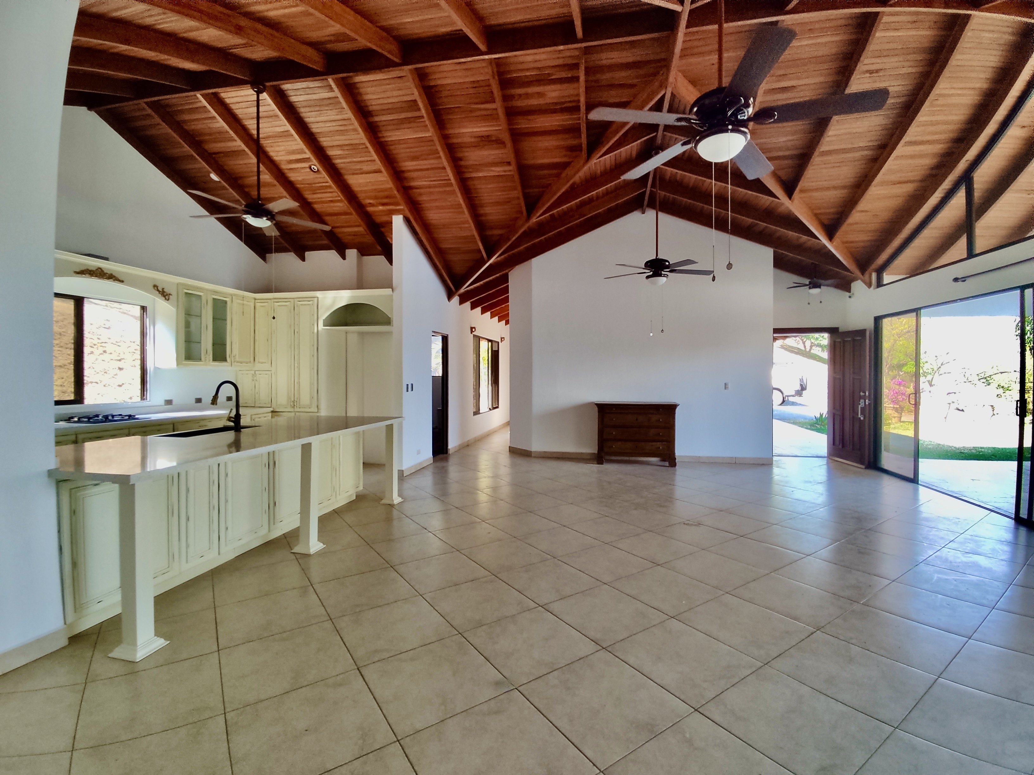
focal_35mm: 15
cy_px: 388
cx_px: 517
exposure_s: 1/100
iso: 75
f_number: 2.2
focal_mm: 1.6
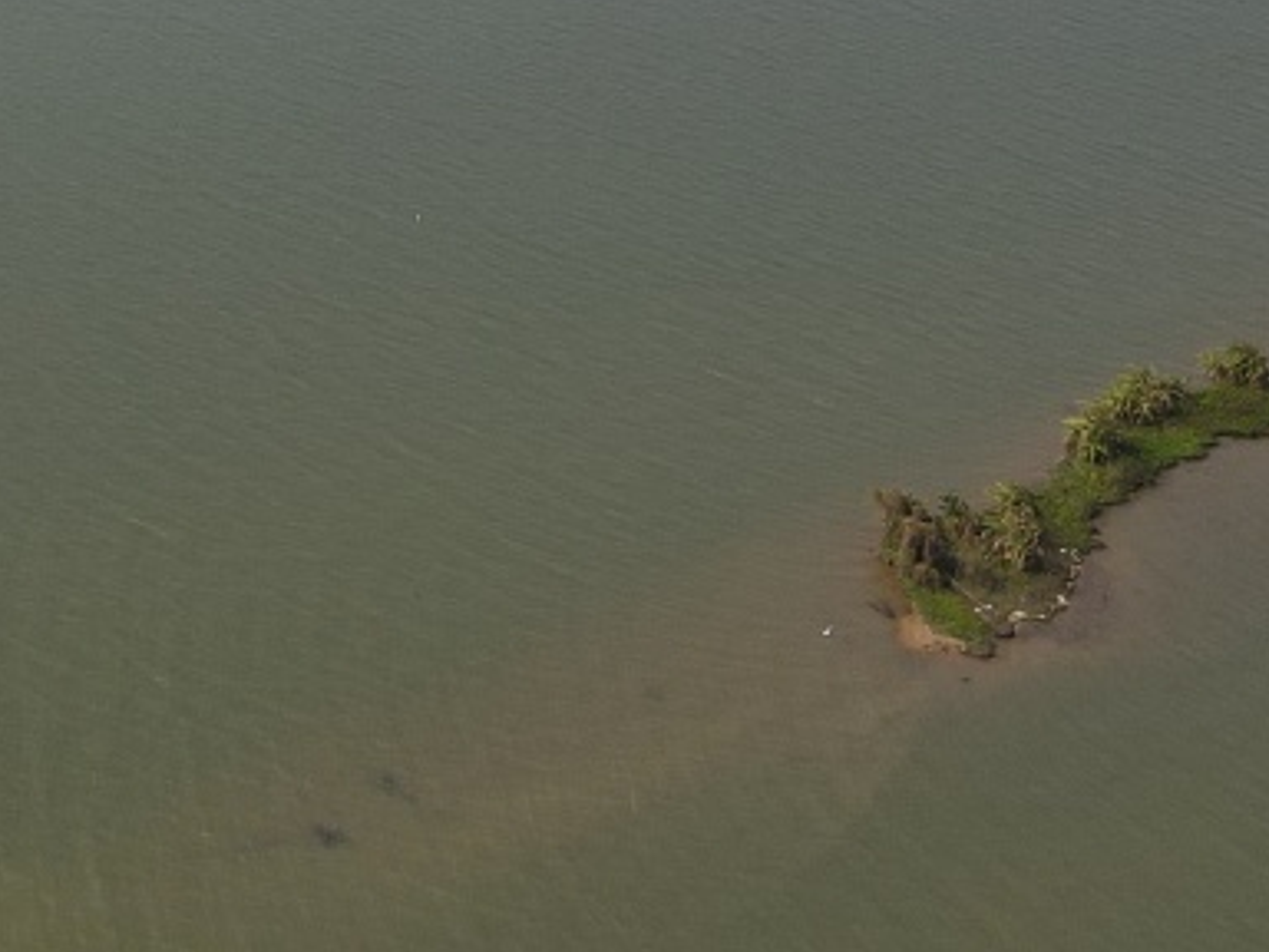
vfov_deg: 17.5
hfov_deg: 22.6
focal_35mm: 75
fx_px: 2749
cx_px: -469
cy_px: -519
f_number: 2.8
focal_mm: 4.5
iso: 100
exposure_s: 1/725
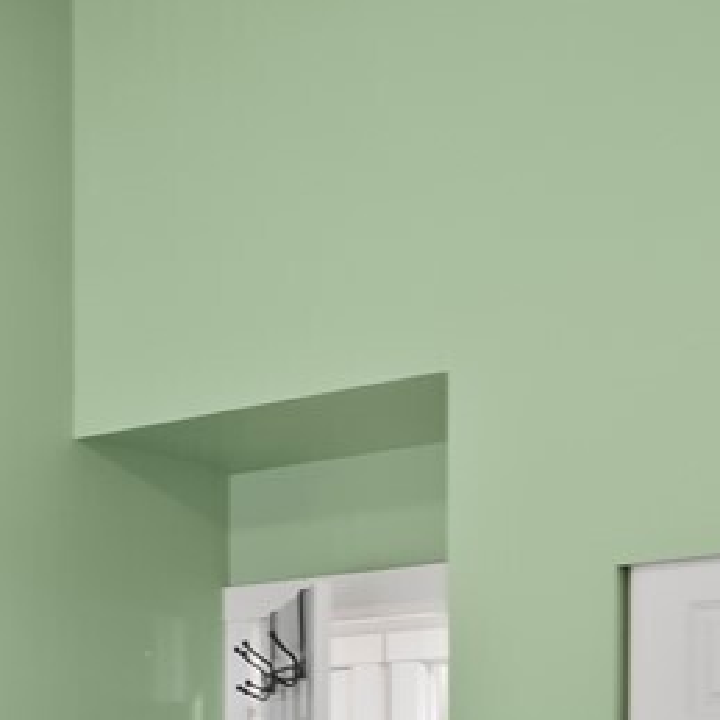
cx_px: -232
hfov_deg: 20.2
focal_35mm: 78
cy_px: 810
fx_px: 1836
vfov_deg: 21.0
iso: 100
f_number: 8
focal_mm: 14
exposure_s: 2.5
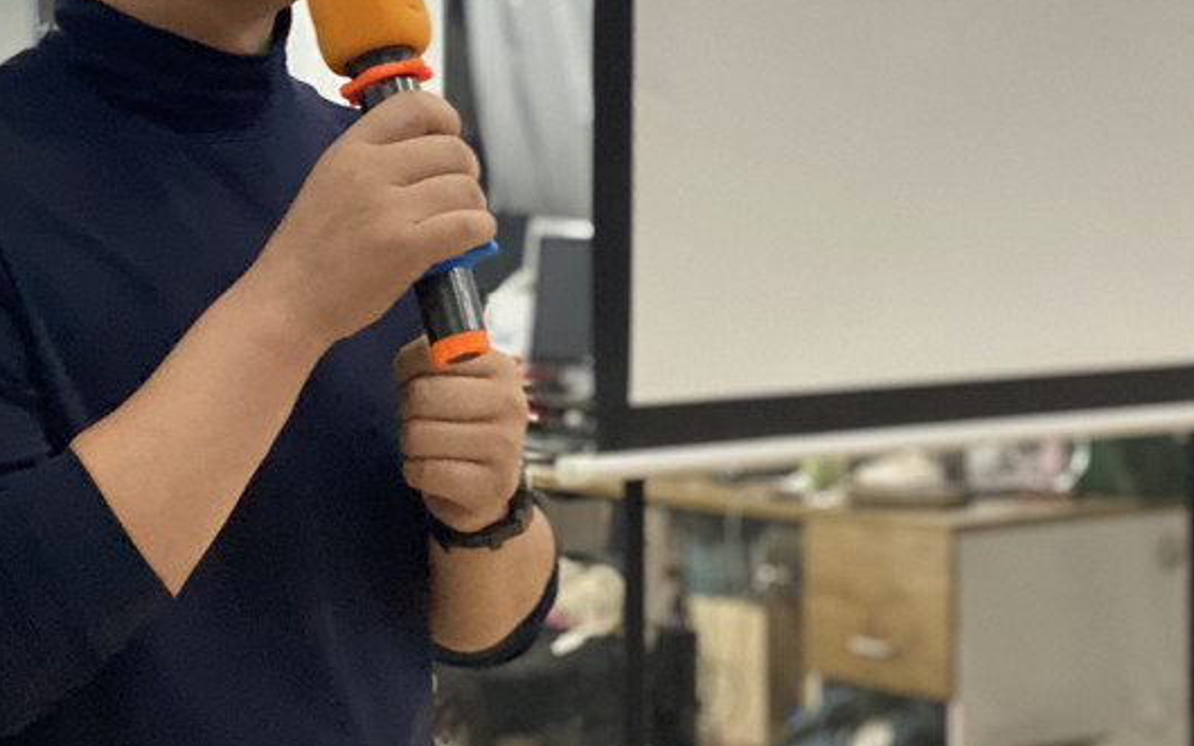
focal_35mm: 104
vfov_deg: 12.6
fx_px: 3383
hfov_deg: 20.0
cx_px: 469
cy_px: 252
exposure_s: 1/33
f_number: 2
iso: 400
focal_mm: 6
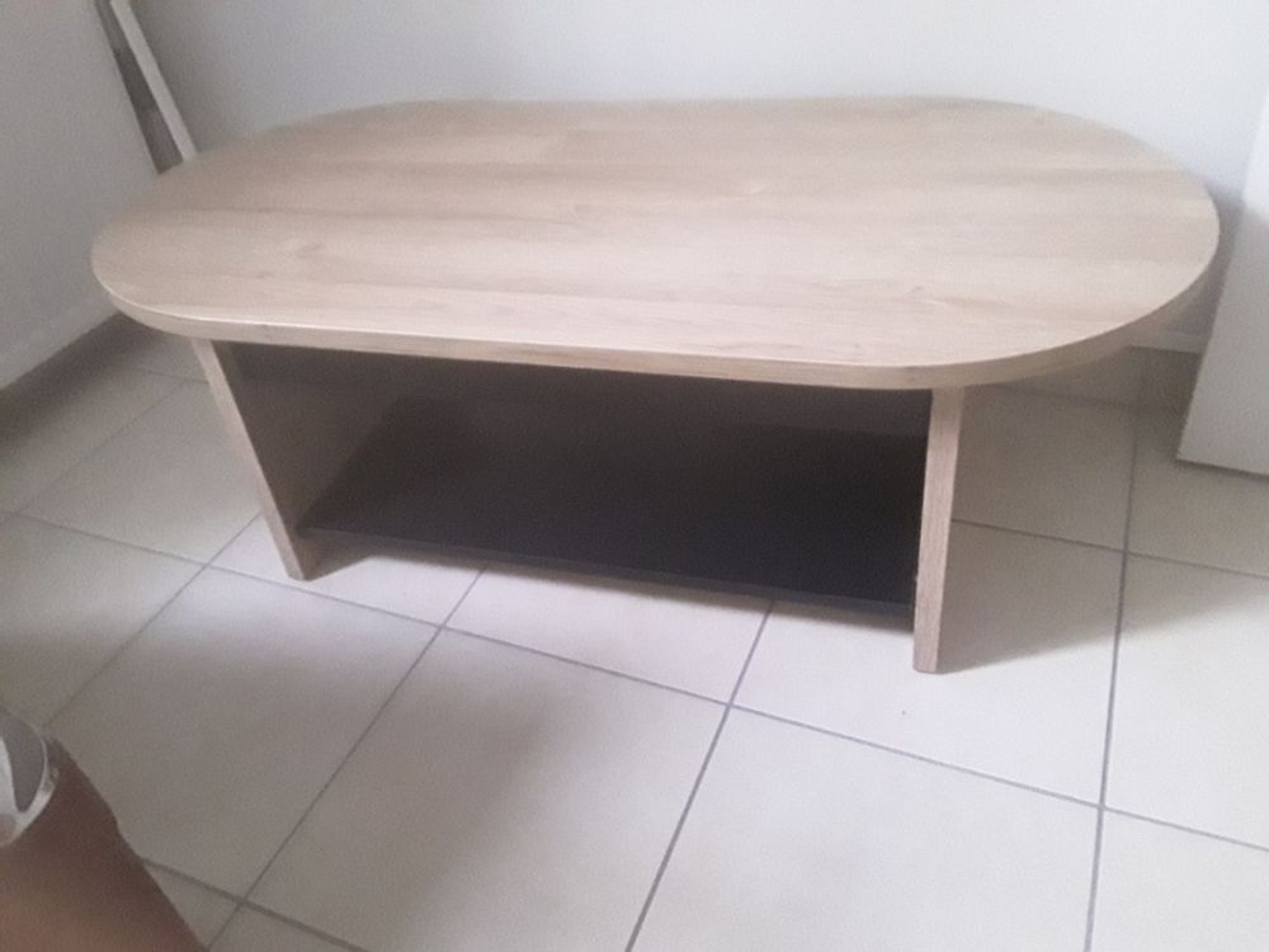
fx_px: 990
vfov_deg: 51.4
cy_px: 476
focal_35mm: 27
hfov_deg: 65.3
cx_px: 634
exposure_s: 1/17
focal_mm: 2.91
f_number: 1.9
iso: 1000
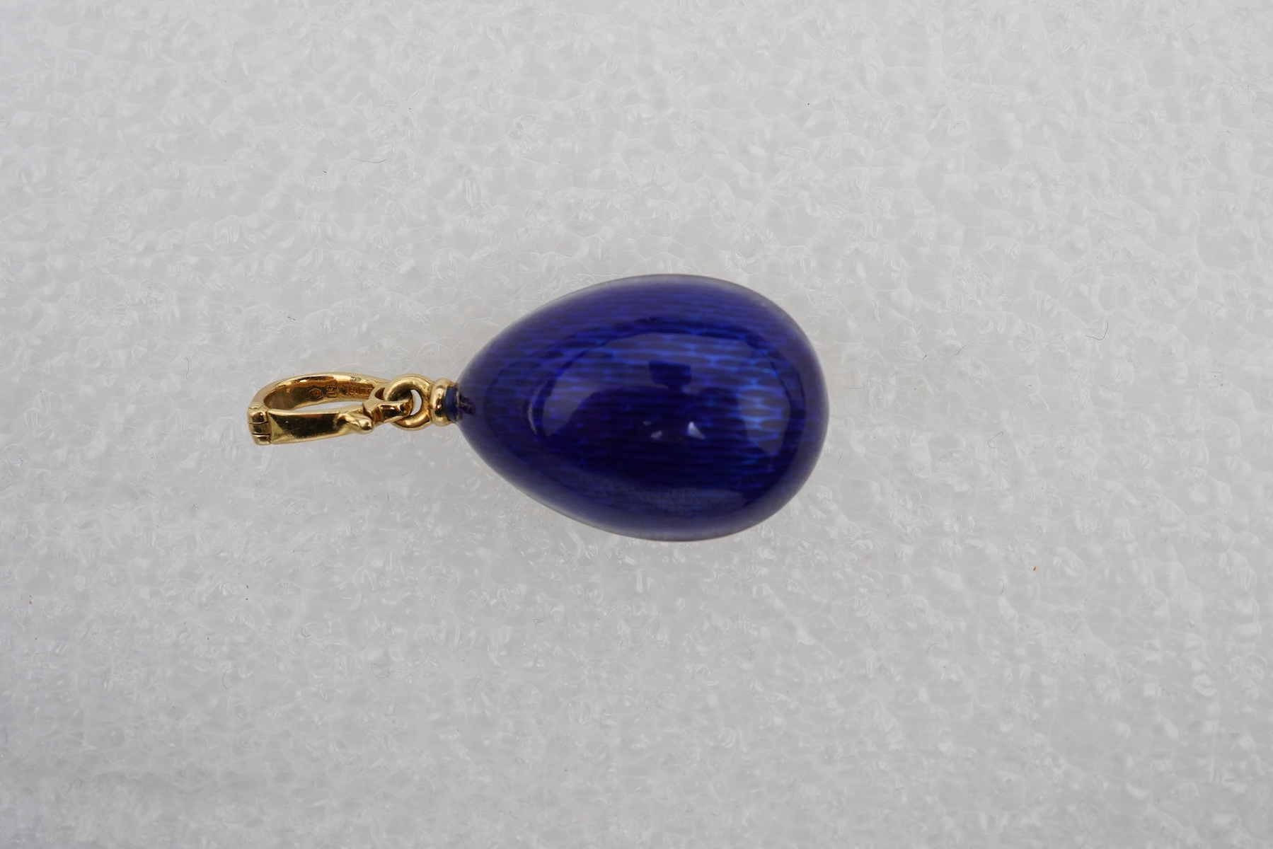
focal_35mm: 45
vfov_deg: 29.9
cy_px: 424
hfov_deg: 43.6
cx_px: 636
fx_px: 1591
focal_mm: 30
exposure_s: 1/125
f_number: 16
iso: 500
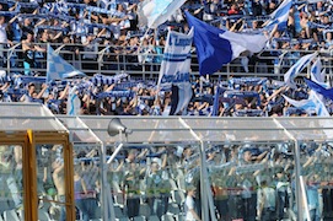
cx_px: 189
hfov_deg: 11.4
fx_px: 1663
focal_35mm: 180
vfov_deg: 7.6
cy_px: 59
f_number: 8
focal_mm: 122
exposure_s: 1/1250
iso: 500
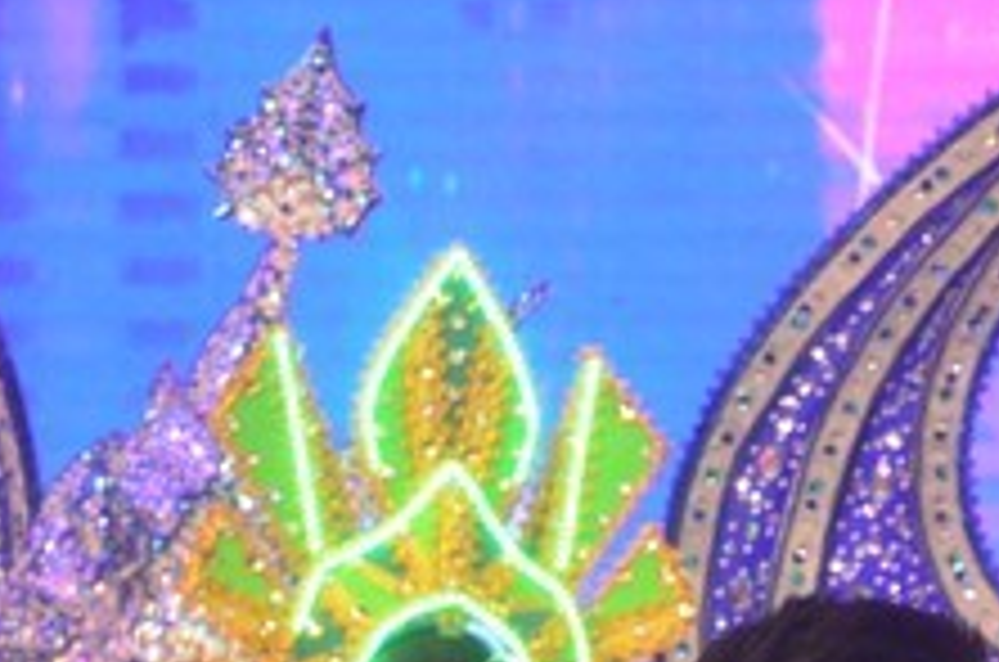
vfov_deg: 2.3
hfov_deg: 3.5
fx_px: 16448
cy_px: 914
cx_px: 1746
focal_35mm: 594
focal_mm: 110
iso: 3200
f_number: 8
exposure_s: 1/125
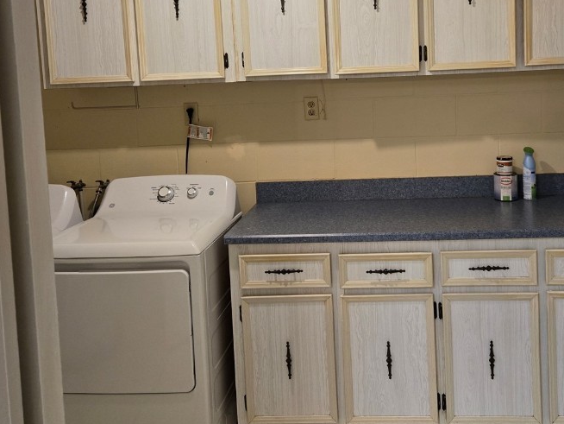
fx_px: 587
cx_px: 343
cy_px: 122
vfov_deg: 38.9
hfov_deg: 50.9
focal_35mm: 36
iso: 500
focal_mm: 5.4
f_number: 1.8
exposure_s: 1/120
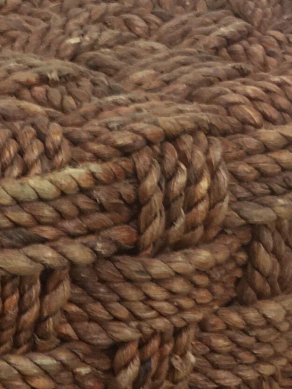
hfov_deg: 10.1
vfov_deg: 13.7
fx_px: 1575
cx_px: -220
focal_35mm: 140
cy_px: 464
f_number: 2.2
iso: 40
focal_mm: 4.15
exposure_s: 1/33
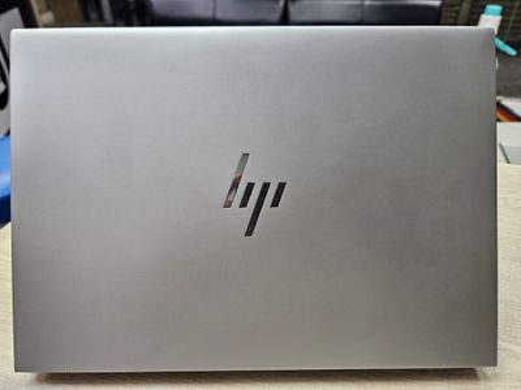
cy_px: 195
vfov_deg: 58.9
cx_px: 260
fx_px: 346
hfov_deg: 73.9
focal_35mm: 23
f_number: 1.8
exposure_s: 1/100
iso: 125
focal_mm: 5.4
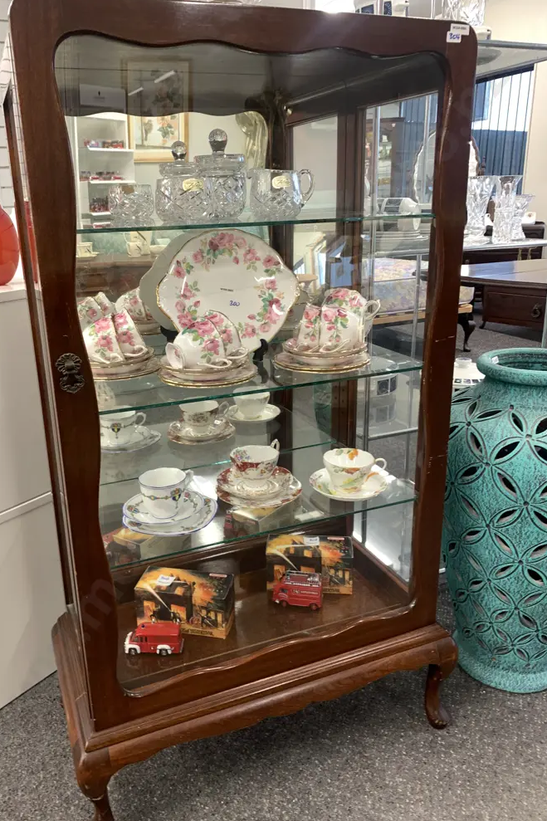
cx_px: 243
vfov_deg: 65.5
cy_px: 408
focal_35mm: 28
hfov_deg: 46.3
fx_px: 638
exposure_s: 1/50
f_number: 1.8
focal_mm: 4.25
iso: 80
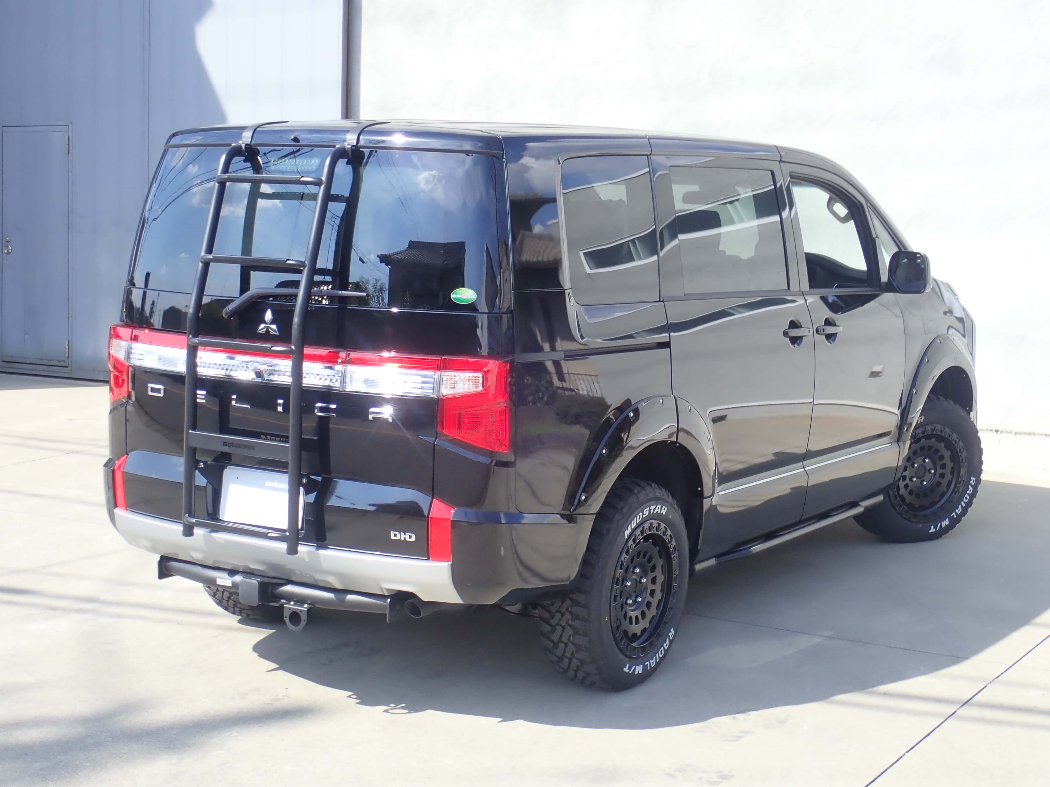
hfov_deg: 33.8
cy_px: 394
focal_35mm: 57
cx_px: 525
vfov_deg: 25.7
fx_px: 1729
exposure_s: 1/160
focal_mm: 10.29
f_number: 5
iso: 100
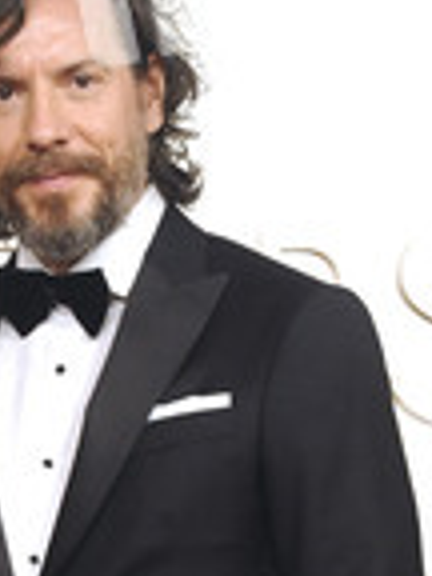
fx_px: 3195
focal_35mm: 192
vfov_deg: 10.2
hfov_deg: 7.7
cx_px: -86
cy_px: 572
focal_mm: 72
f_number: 7.1
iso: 2500
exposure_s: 1/160
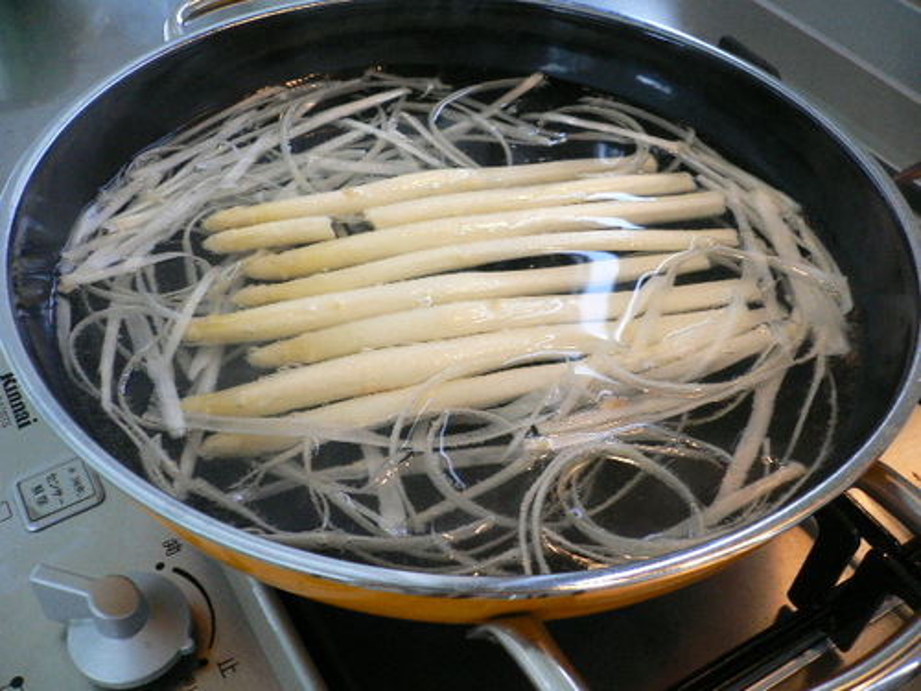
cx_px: 460
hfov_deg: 52.6
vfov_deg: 40.7
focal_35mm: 35
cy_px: 346
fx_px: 931
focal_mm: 5.8
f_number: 2.8
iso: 200
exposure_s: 1/13
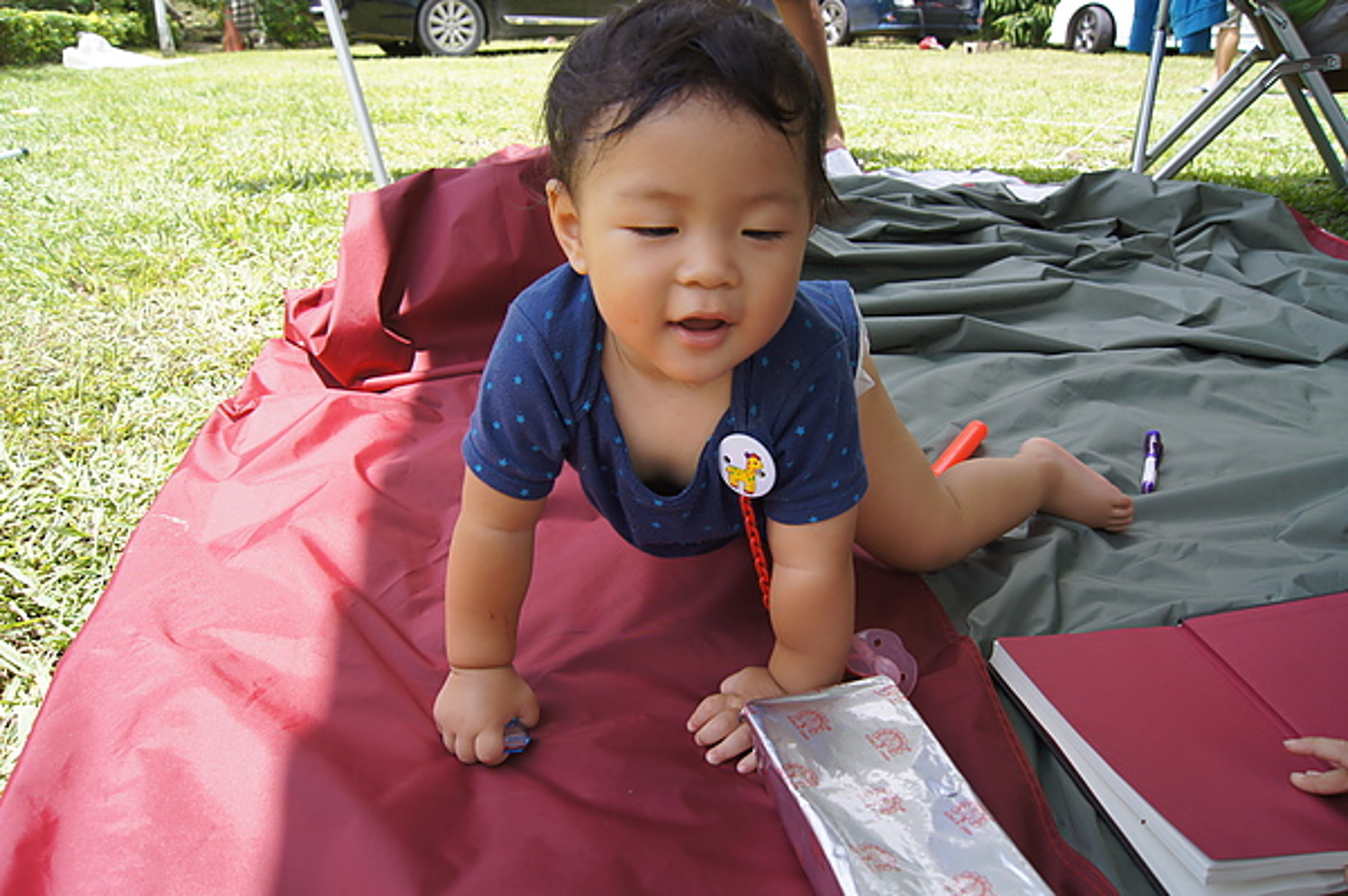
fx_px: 1010
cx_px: 674
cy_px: 448
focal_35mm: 27
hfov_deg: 67.4
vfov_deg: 47.9
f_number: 7.1
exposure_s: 1/125
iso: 100
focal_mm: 18
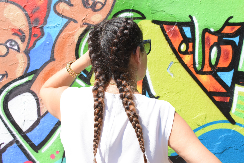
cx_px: 122
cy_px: 82
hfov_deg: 37.9
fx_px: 356
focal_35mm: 52
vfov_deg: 25.8
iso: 360
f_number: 8
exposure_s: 1/500
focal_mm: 35
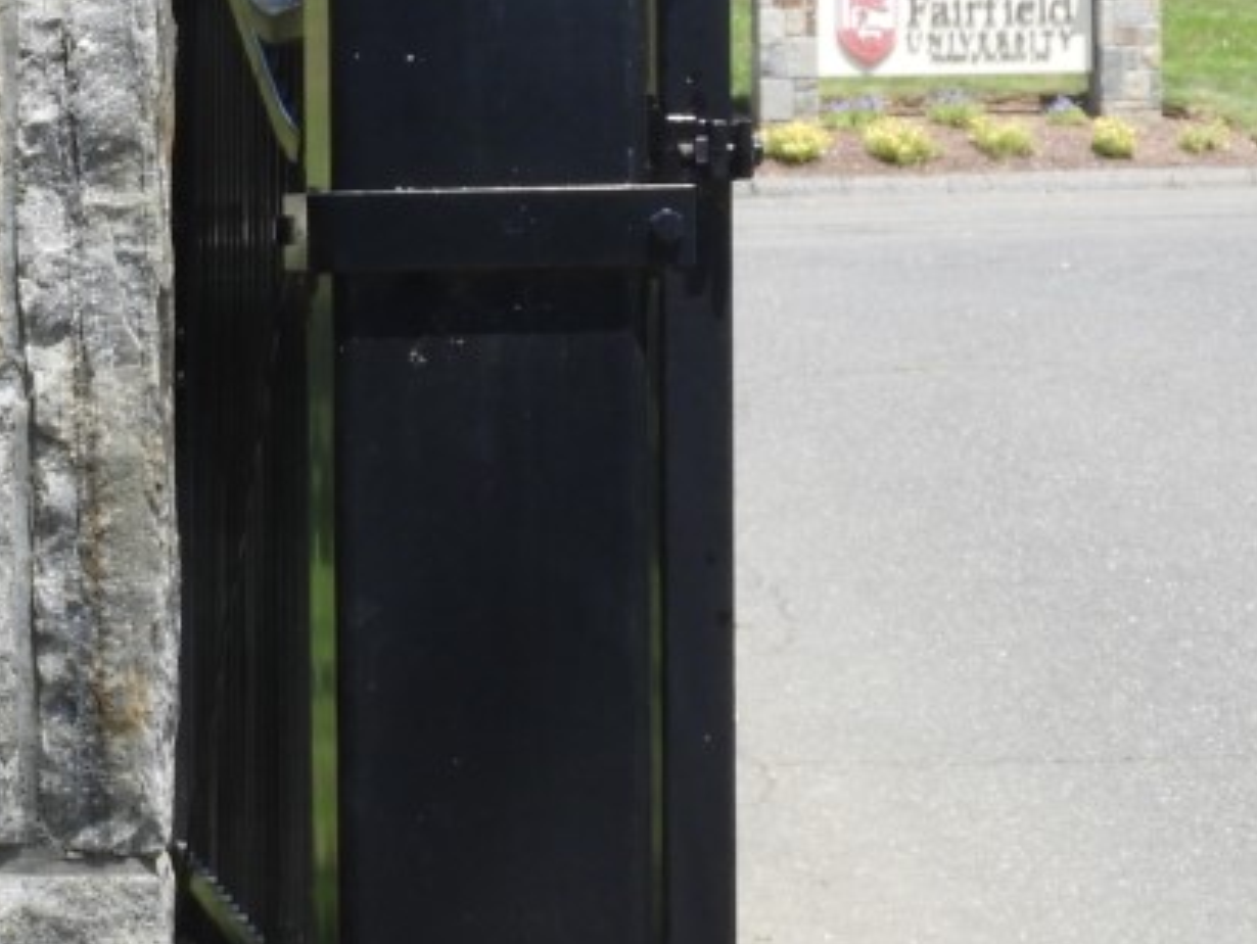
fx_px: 5741
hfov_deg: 12.2
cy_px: 595
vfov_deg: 9.4
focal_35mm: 158
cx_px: -230
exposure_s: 1/400
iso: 100
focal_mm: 8.1
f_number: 4
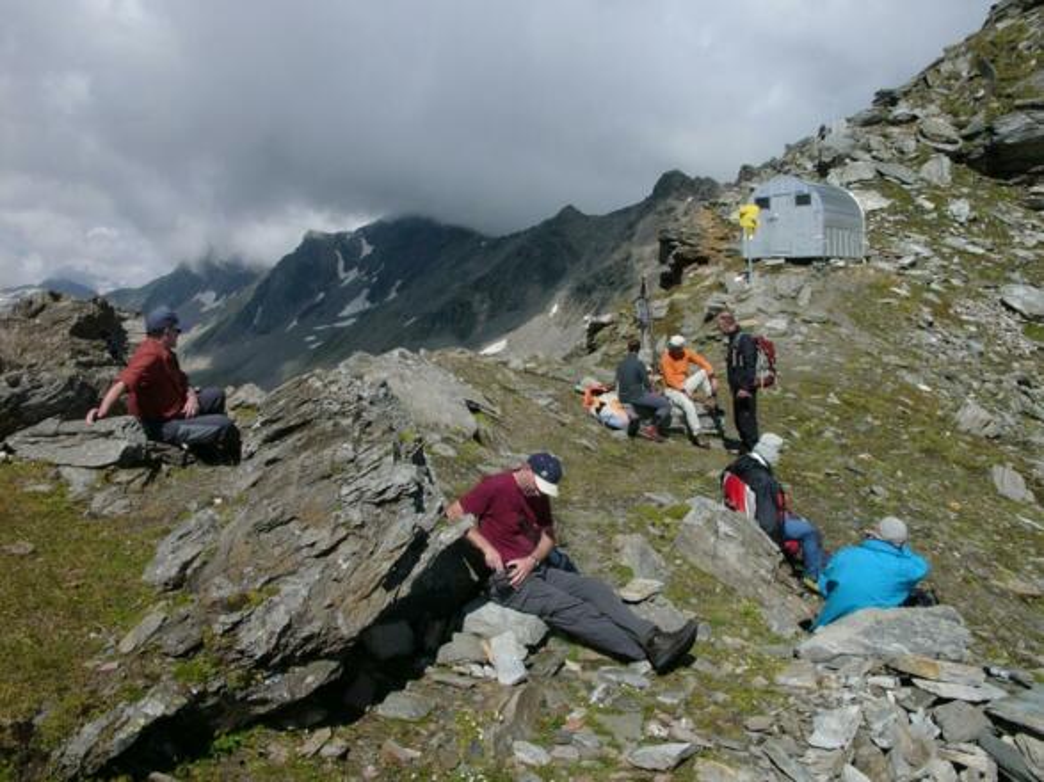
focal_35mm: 29
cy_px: 391
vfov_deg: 48.2
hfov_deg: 61.7
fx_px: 874
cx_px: 522
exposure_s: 1/400
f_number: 9
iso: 100
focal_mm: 7.3
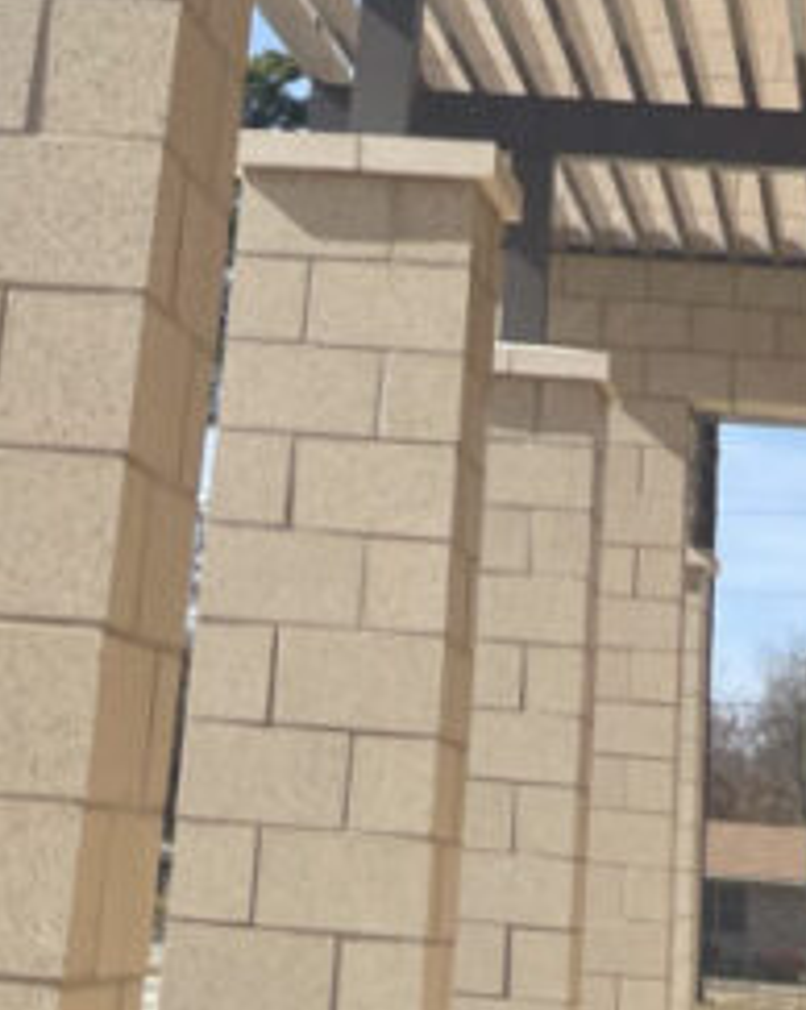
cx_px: 494
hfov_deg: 14.9
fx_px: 3075
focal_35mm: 103
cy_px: -1081
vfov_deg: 14.8
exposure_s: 1/3165
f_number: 1.6
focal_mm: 5.1
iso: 32
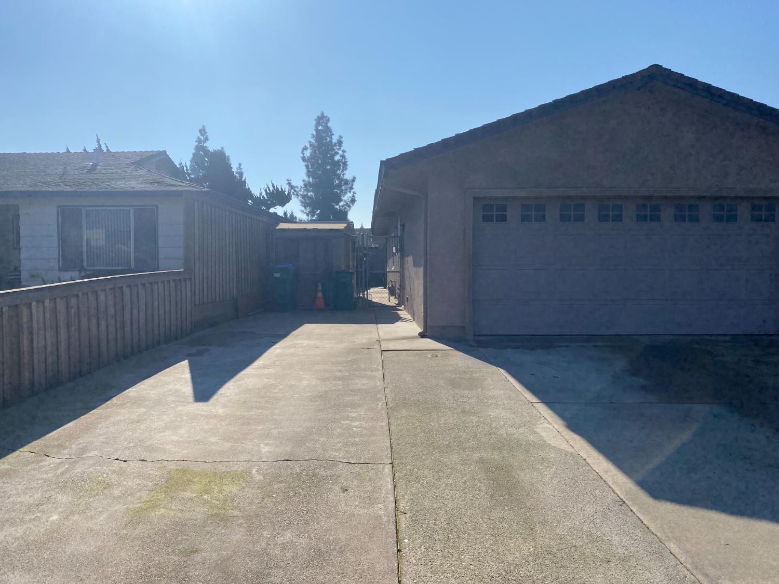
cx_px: 390
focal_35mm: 26
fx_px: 585
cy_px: 292
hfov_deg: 67.3
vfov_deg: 53.1
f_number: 1.8
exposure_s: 1/6410
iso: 32
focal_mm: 4.25
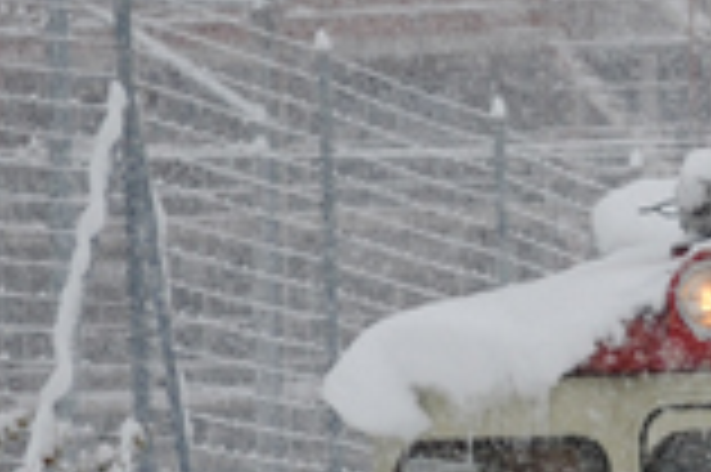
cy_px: 512
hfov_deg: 3.6
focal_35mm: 571
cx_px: 1300
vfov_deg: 2.4
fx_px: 11256
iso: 200
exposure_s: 1/200
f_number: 4.2
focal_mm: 75
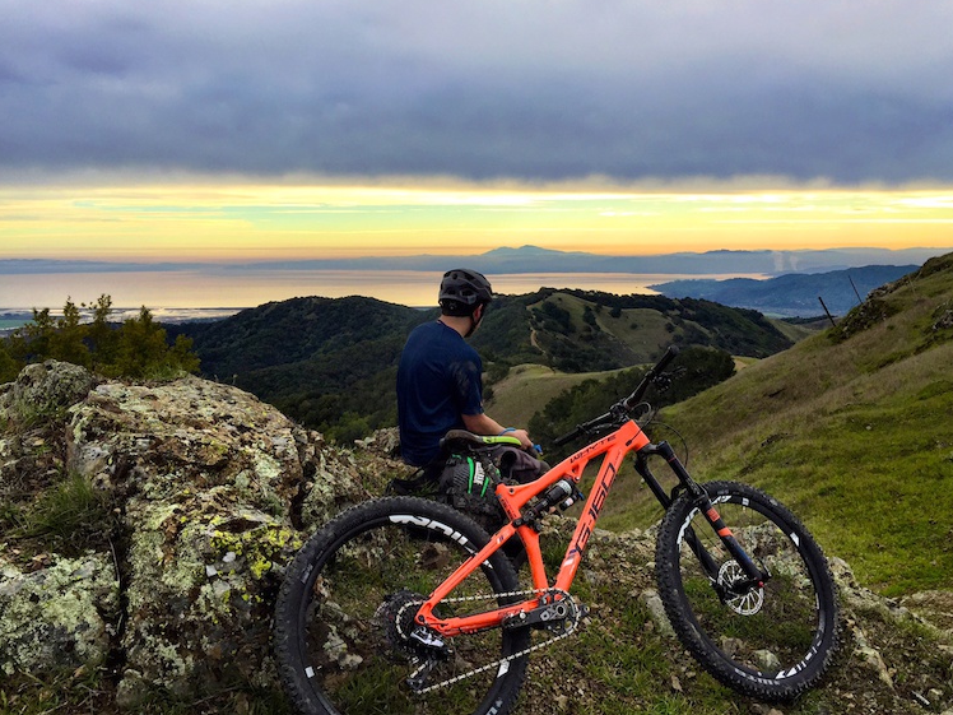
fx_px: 853
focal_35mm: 31
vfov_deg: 45.4
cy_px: 366
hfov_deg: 58.3
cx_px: 503
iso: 32
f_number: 2.2
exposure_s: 1/682
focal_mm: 4.15
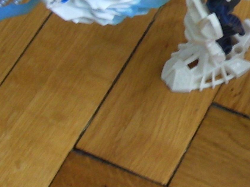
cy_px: 6
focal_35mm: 117
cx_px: 297
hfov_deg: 16.2
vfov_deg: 12.5
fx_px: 845
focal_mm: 5.99
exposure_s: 1/4
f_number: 2.8
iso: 50
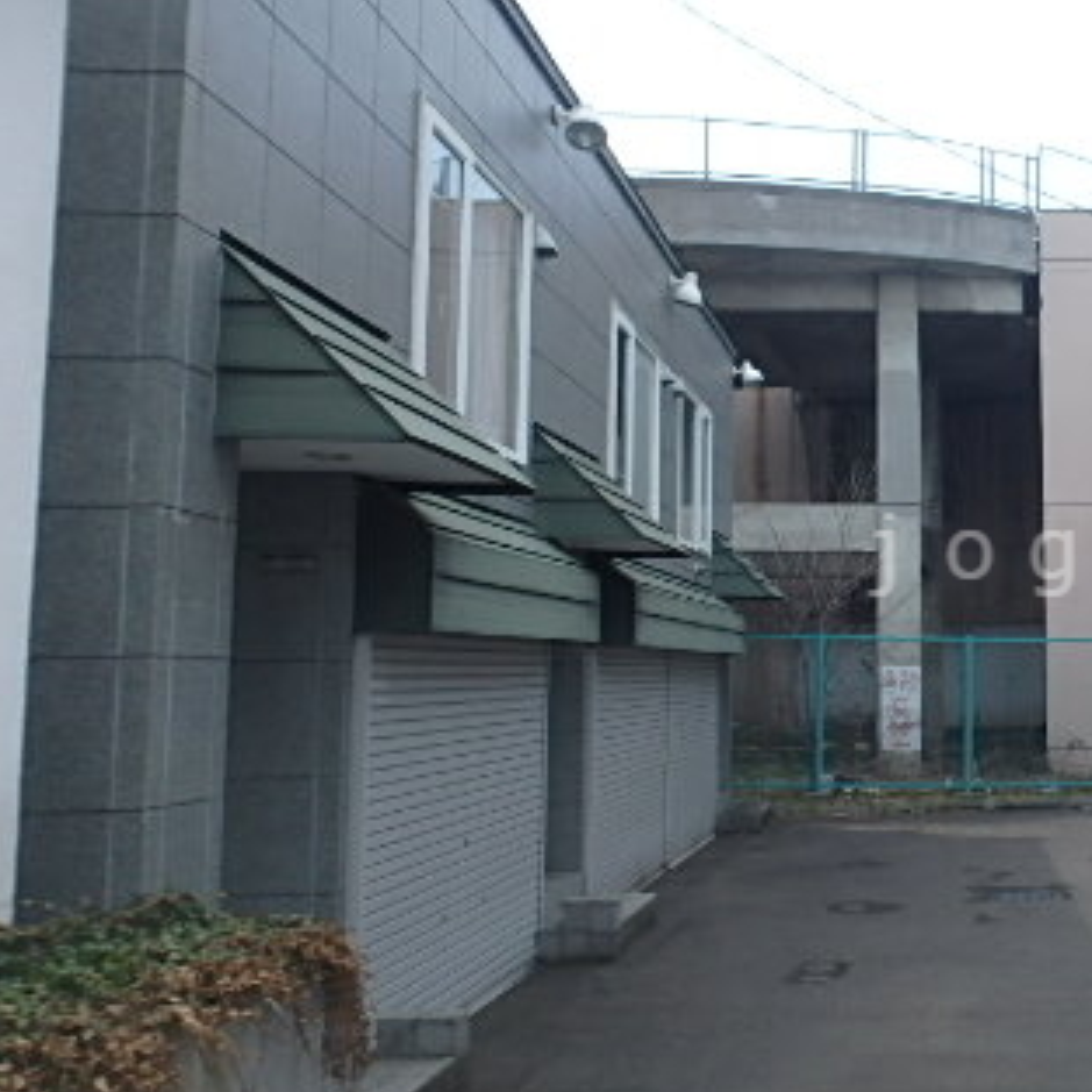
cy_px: 555
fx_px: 1356
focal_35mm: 38
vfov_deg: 43.9
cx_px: 1106
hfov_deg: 38.6
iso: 125
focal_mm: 3.7
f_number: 3.5
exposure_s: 1/640
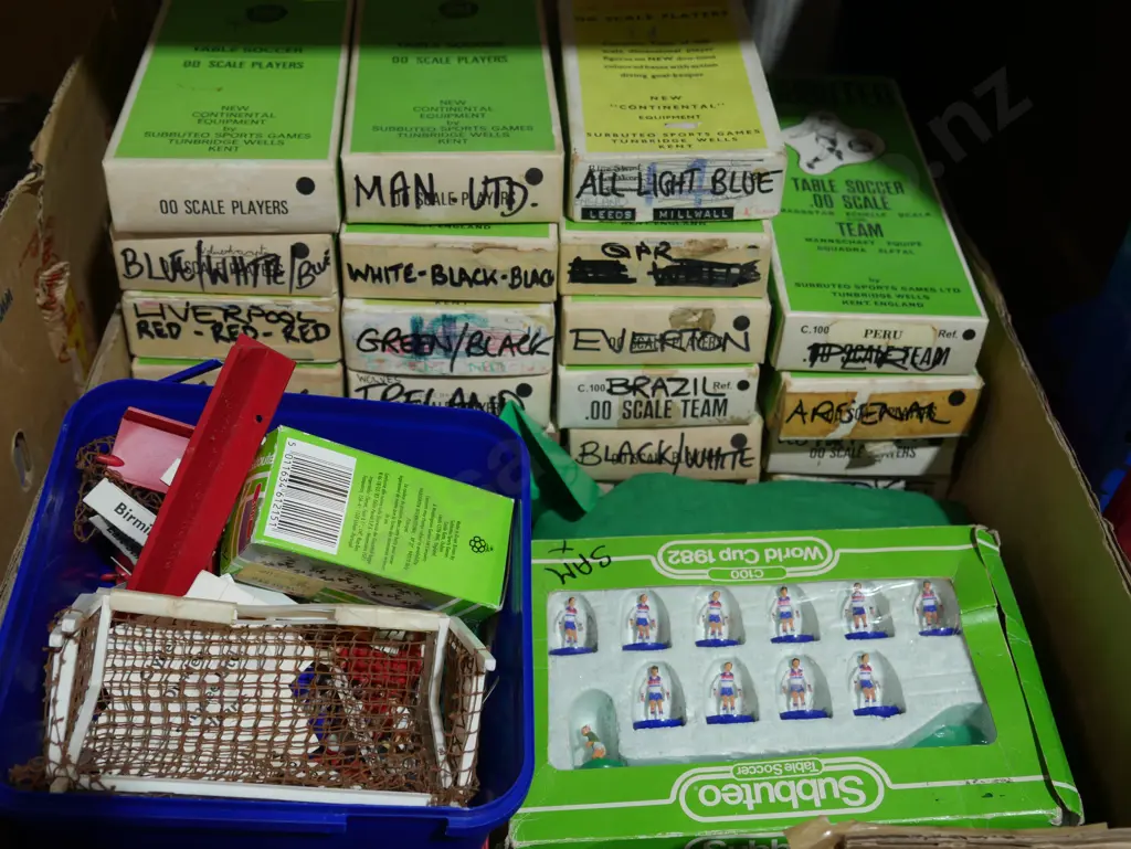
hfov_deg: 46.8
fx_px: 1308
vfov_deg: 36.0
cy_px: 424
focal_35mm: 40
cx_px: 566
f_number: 4.4
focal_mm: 20
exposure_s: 1/60
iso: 250
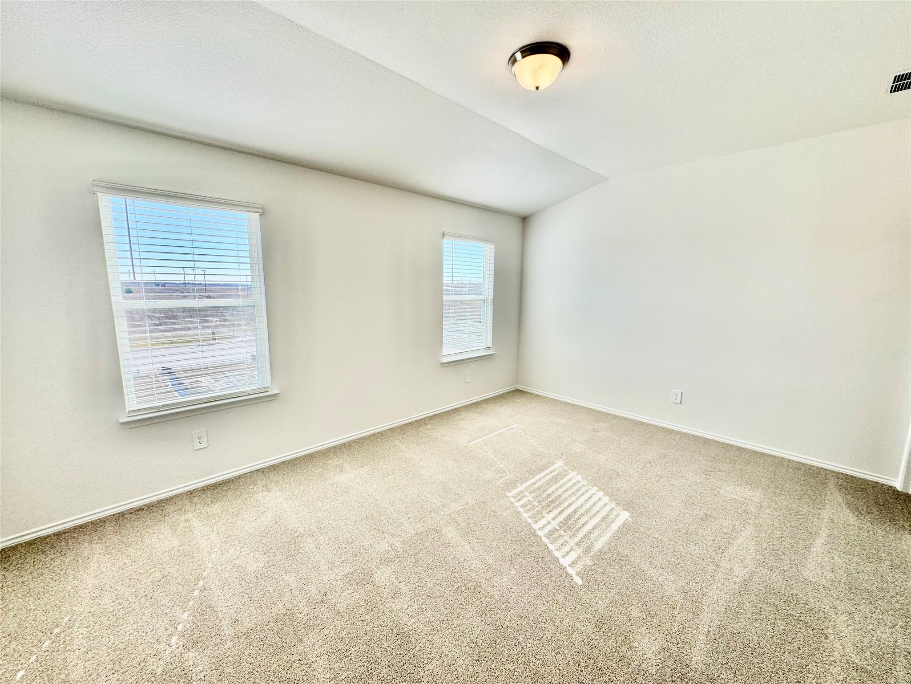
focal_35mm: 14
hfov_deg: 102.1
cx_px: 456
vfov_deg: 85.7
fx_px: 368
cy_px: 342
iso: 40
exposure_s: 1/283
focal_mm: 2.22
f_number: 2.2
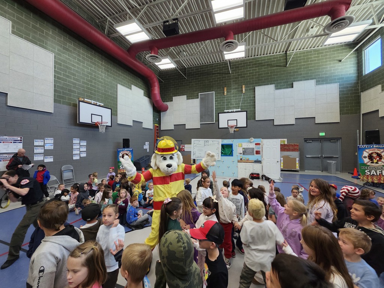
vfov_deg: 89.9
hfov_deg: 106.2
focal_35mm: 13
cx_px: 192
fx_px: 144
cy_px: 144
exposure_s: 1/60
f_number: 2.2
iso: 160
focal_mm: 1.74
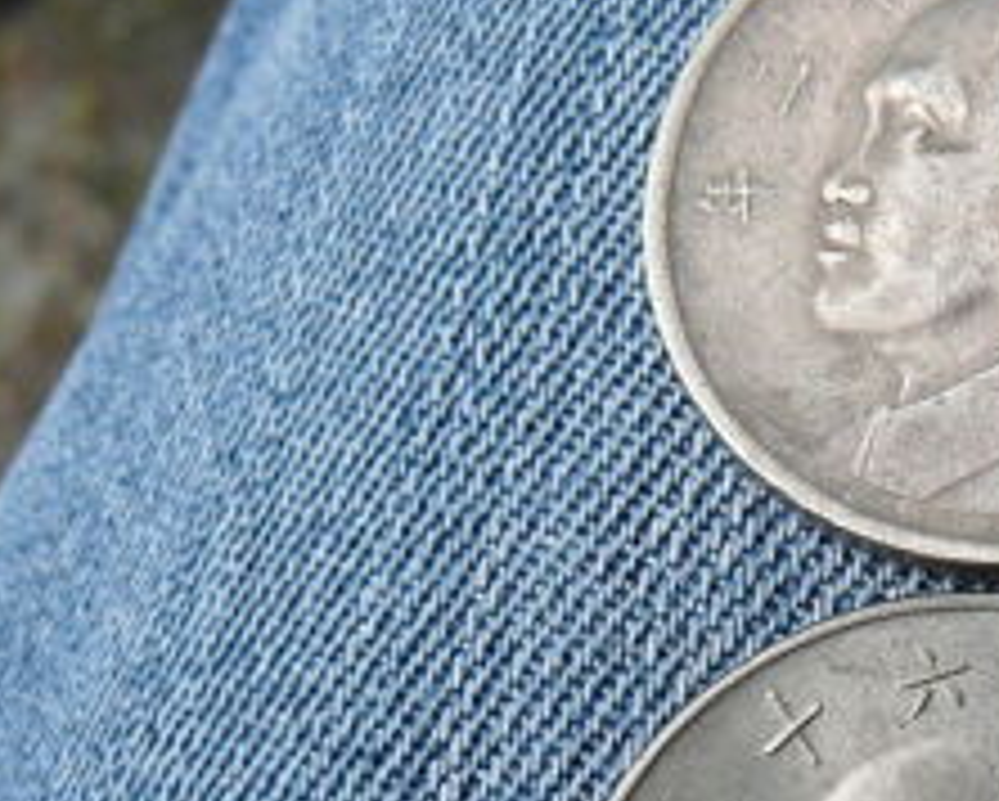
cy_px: 639
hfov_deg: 24.0
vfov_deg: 20.0
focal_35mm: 76
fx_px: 2249
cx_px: 994
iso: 100
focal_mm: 4.9
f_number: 3.4
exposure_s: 1/320
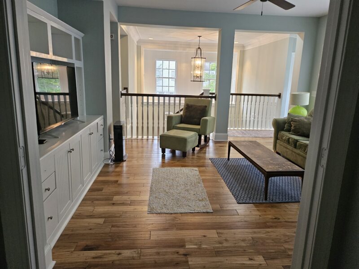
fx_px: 249
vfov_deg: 56.8
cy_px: 134
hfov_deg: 71.6
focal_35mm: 24
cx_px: 180
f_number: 1.8
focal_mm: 5
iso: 500
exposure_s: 1/120
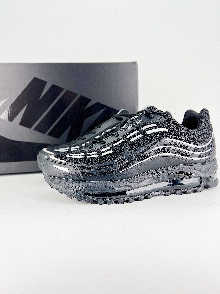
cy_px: 147
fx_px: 220
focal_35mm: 26
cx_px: 110
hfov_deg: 53.1
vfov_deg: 67.3
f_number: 1.5
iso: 50
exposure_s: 1/539
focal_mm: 5.7
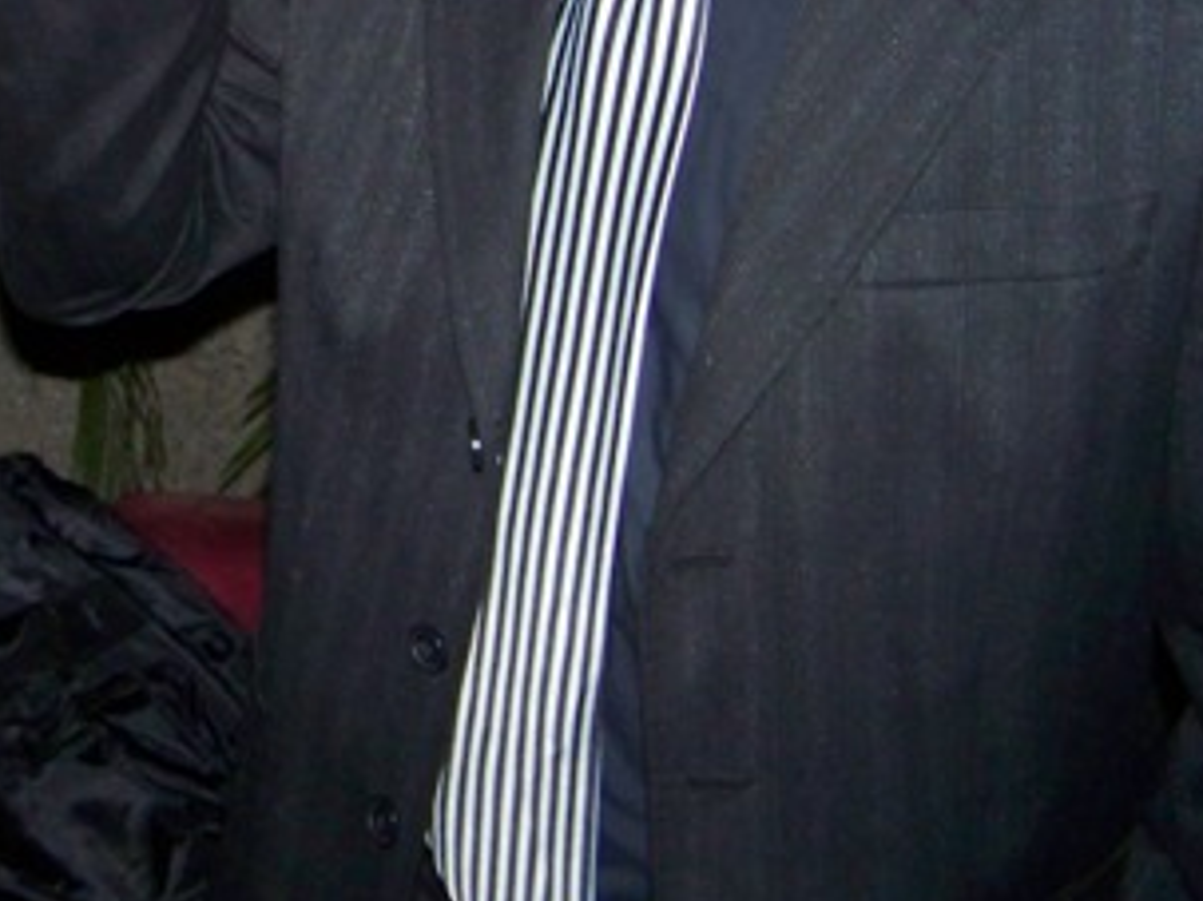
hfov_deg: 24.3
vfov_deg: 19.0
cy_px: 60
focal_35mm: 76
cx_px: -40
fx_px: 2640
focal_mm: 5.85
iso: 200
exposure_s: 1/30
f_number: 2.8
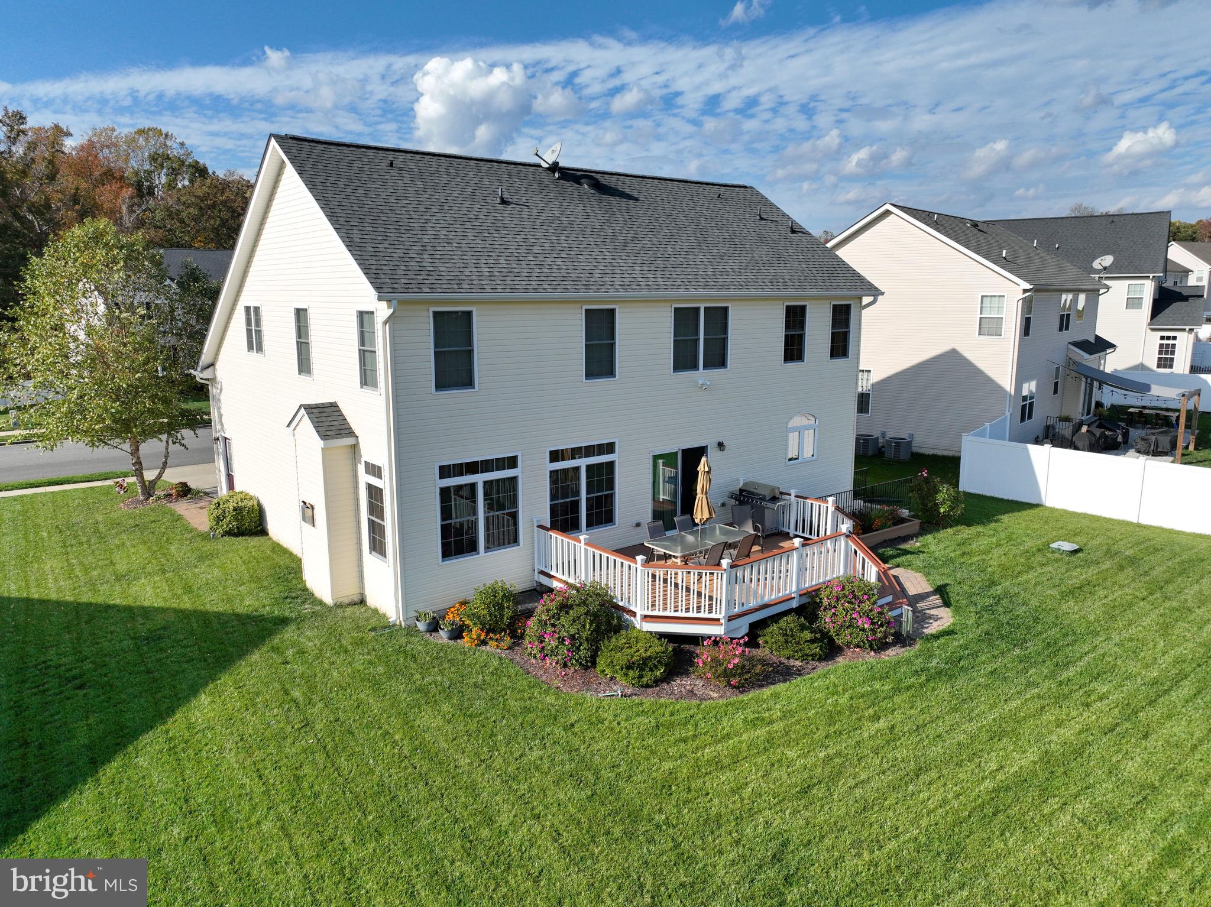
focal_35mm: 24
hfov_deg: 71.6
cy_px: 454
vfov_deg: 56.8
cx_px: 606
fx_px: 839
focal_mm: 12.29
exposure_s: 1/3200
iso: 150
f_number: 2.8
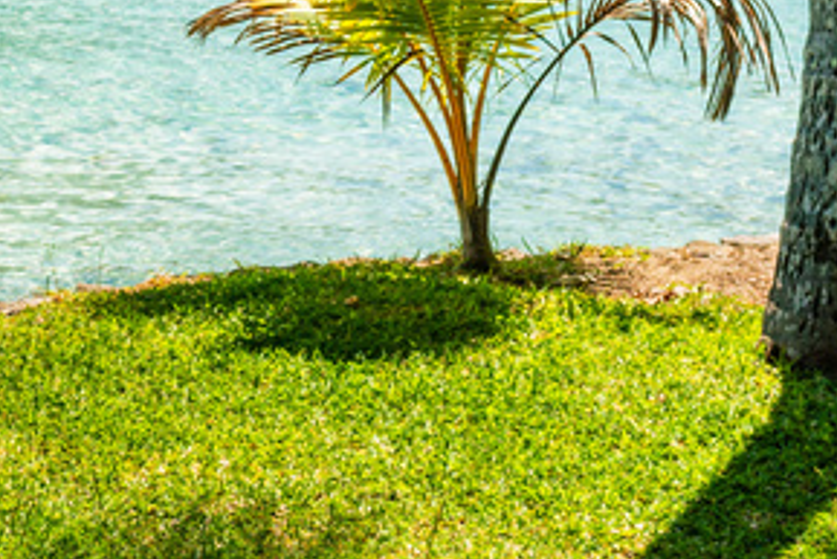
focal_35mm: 121
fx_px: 2815
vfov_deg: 10.7
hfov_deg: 16.2
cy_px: -395
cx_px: -185
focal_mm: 35
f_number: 5
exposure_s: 1/640
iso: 100
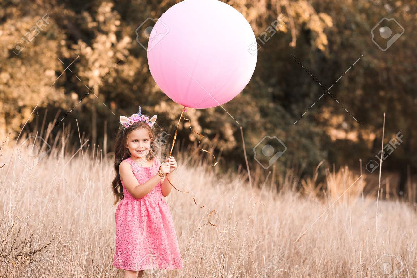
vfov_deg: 16.1
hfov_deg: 23.9
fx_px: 984
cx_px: 208
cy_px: 139
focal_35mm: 85
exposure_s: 1/500
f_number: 2.8
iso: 200
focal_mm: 85
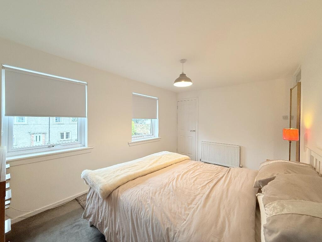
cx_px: 161
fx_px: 130
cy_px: 121
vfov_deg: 85.7
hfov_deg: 102.1
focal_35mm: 14
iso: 200
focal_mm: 2.22
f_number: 2.2
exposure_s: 1/100
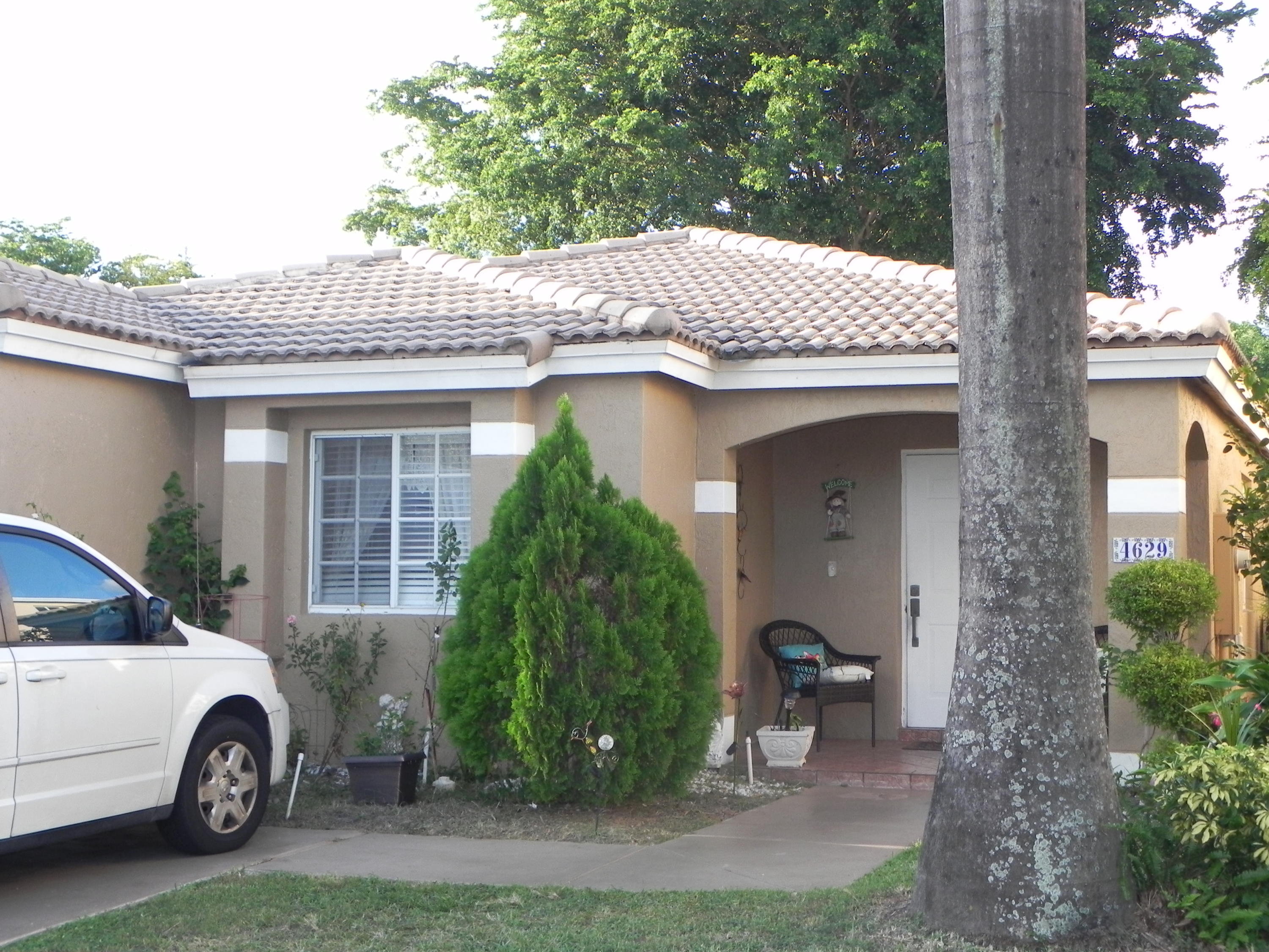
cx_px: 634
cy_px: 476
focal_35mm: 52
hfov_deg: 36.8
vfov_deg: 28.0
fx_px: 1906
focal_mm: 9.2
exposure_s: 1/175
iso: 224
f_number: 4
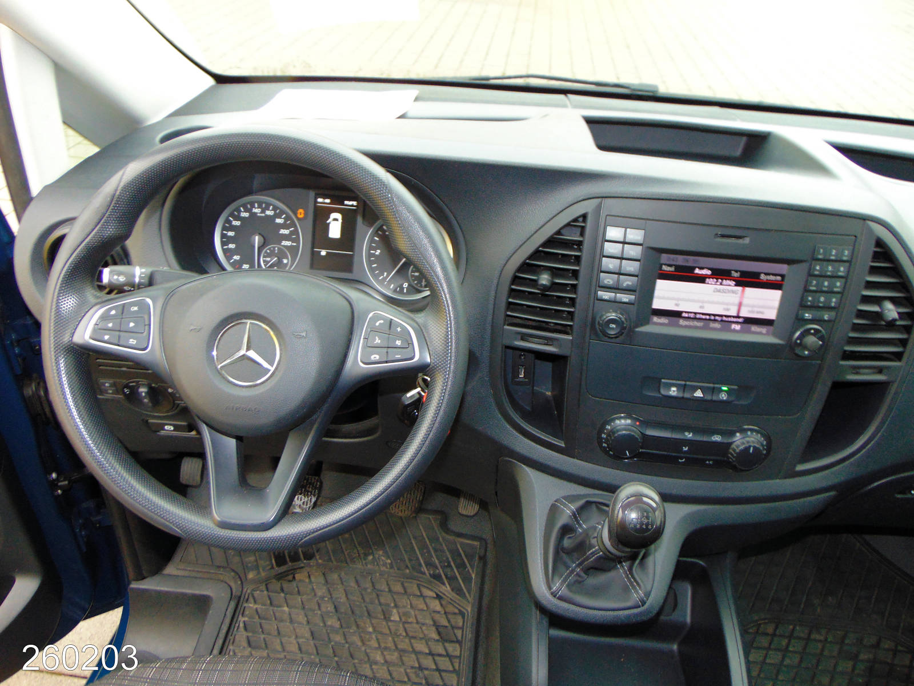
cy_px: 343
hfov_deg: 69.4
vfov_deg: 54.9
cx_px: 457
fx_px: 660
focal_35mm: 25
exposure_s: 1/30
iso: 200
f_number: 3
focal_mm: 4.5
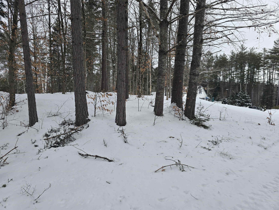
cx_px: 140
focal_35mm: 23
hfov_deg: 73.9
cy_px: 105
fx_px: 185
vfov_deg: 58.9
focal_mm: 6.3
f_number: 1.7
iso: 12
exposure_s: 1/214
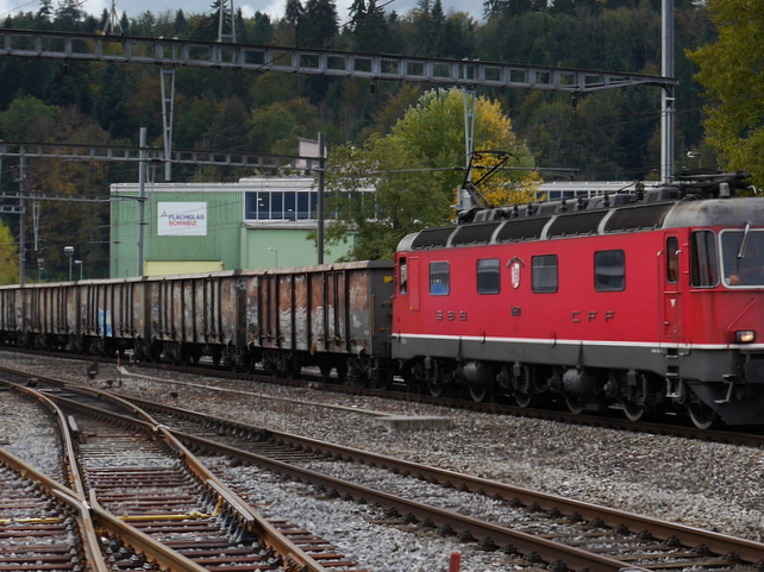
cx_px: 413
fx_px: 1169
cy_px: 237
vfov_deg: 27.5
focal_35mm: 53
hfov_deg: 36.2
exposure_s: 1/250
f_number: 6.3
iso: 160
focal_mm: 17
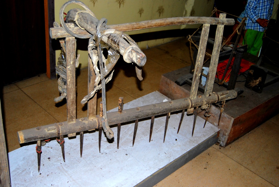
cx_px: 140
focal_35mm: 42
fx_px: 326
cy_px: 94
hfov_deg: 46.3
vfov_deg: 32.0
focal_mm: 28
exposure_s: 1/60
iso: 200
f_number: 4.2
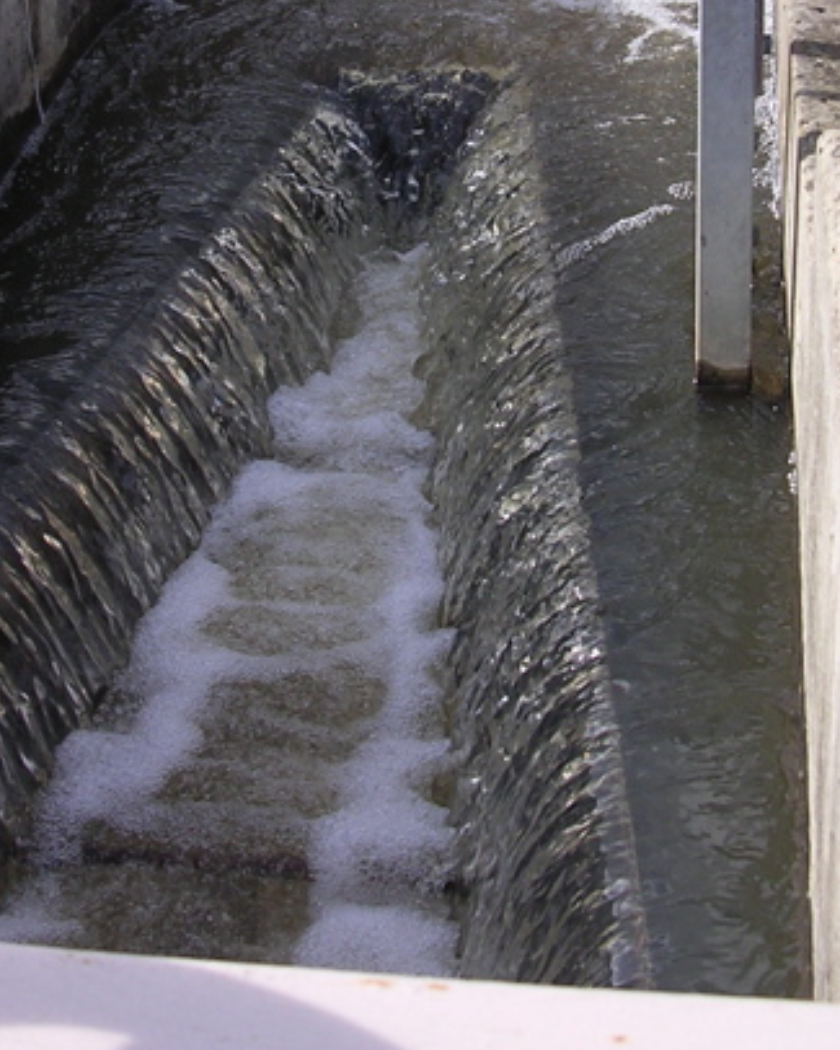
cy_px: 142
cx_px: 442
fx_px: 2268
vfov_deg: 25.4
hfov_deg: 21.0
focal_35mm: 73
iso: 100
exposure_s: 1/504
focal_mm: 5.8
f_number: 2.8
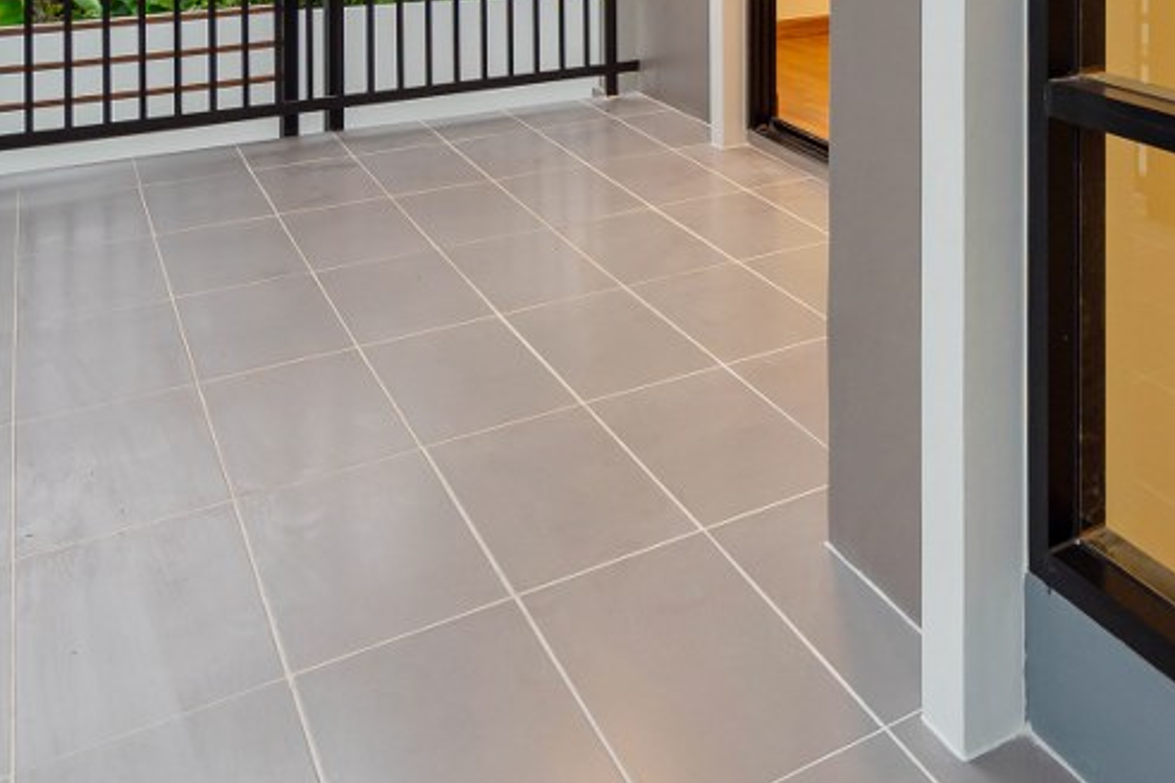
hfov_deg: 43.7
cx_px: 1068
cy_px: -181
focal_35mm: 40
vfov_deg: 28.4
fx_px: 1315
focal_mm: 15.5
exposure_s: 1/5
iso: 100
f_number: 5.6
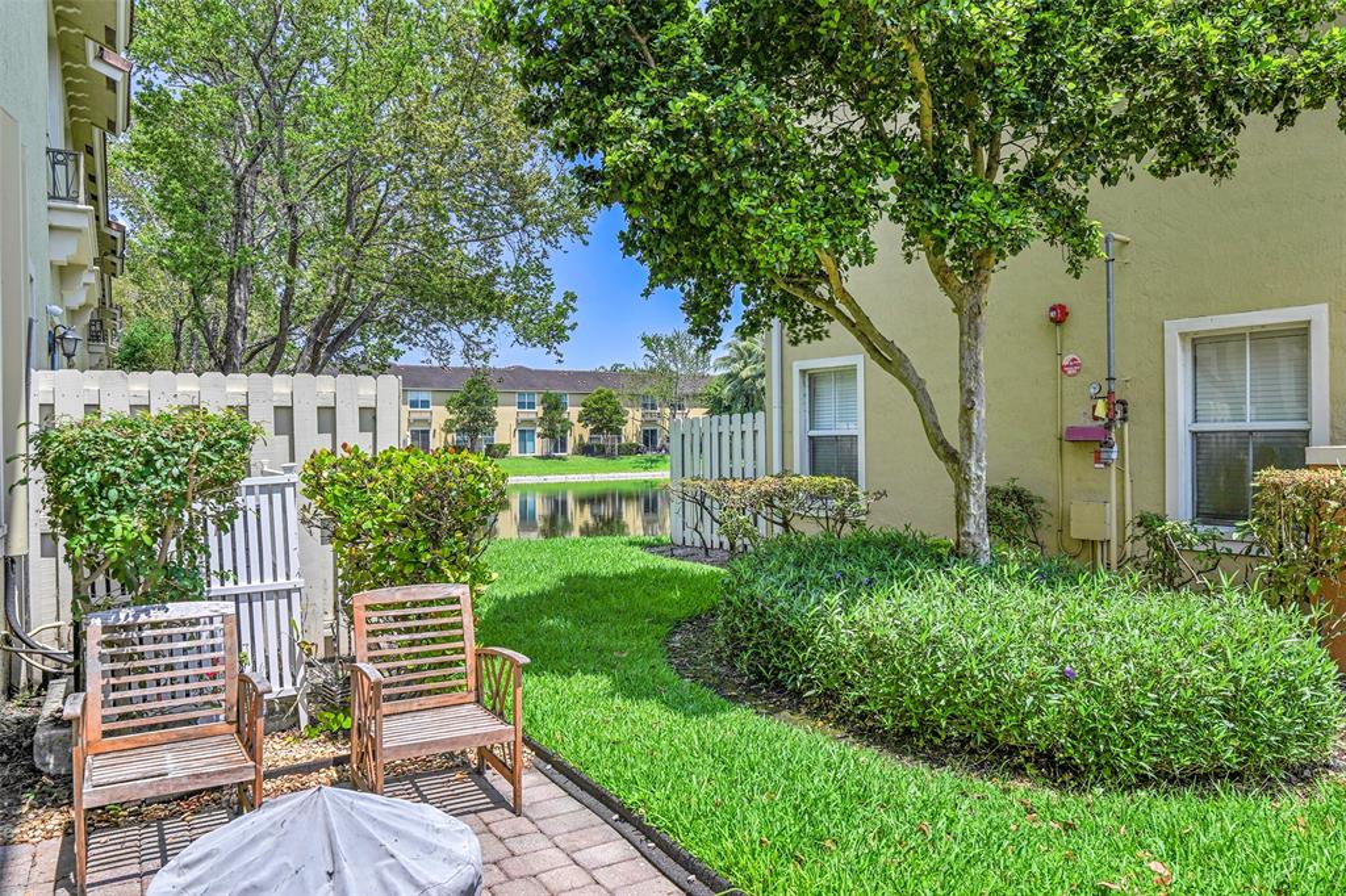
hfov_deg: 73.8
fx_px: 897
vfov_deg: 53.1
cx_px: 673
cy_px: 448
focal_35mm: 24
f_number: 7.1
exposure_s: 1/100
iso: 100
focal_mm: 24
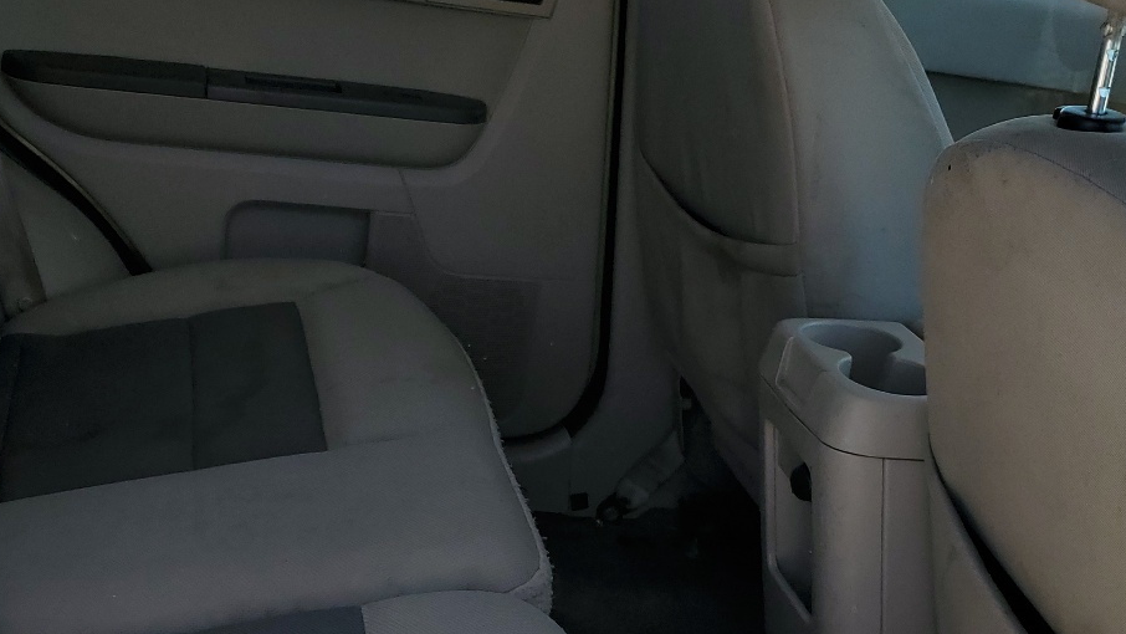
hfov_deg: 41.2
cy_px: 536
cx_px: 478
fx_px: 1493
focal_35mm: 50
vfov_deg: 23.5
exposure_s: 1/1000
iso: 50
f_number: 1.5
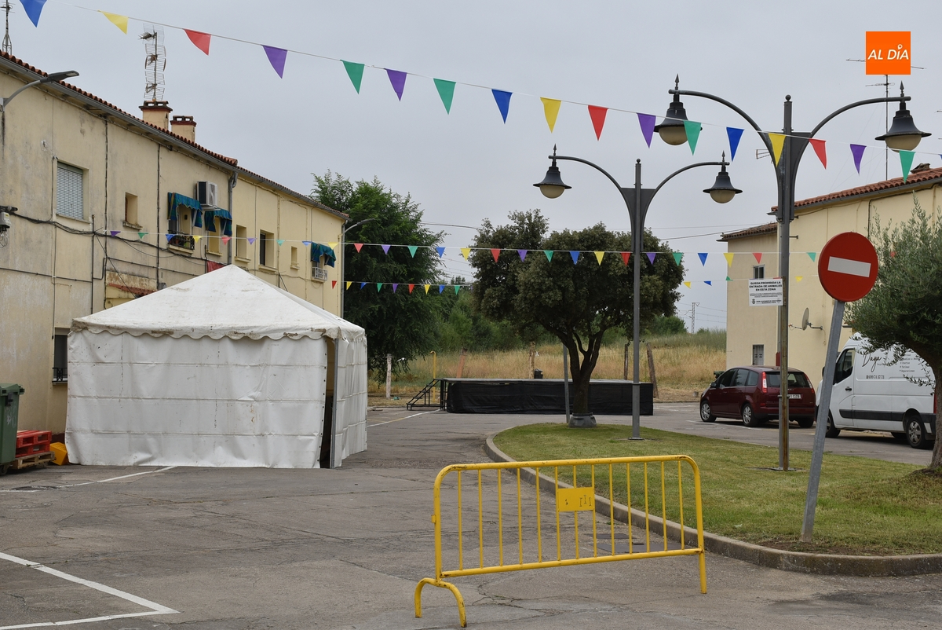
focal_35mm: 57
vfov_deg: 23.8
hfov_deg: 35.0
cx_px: 471
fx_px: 1493
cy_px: 315
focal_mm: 38
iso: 200
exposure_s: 1/320
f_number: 8
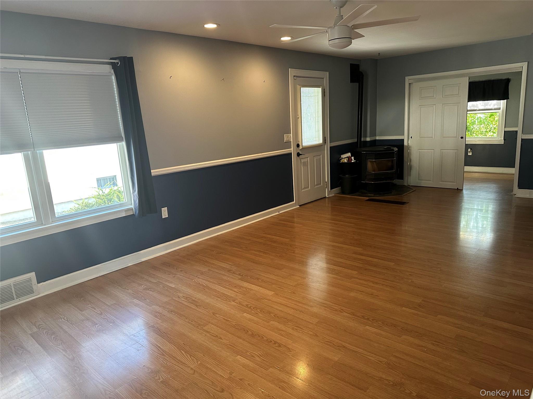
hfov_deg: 71.6
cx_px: 266
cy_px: 200
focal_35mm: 24
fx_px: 370
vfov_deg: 56.8
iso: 320
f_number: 1.78
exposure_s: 1/60
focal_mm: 6.86
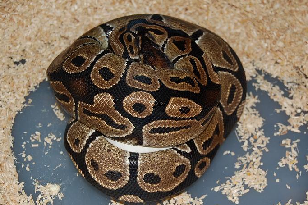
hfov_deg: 30.5
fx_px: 564
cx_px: 167
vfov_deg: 20.6
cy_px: 111
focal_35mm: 66
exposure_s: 1/500
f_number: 5.6
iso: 400
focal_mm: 40
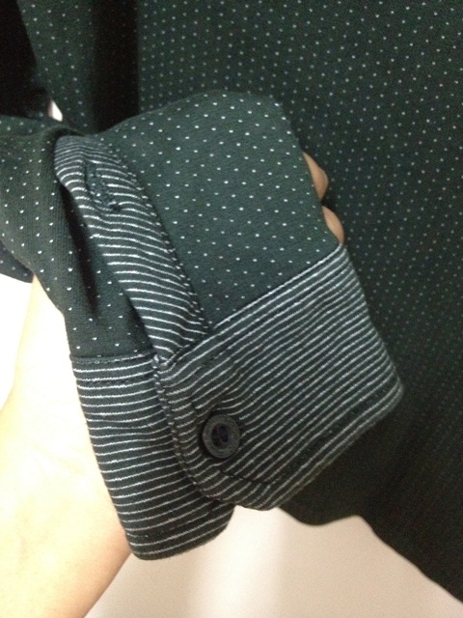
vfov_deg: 52.6
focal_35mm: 35
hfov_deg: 40.7
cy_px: 309
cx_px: 232
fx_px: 624
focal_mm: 4.28
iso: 800
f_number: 2.4
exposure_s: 1/17
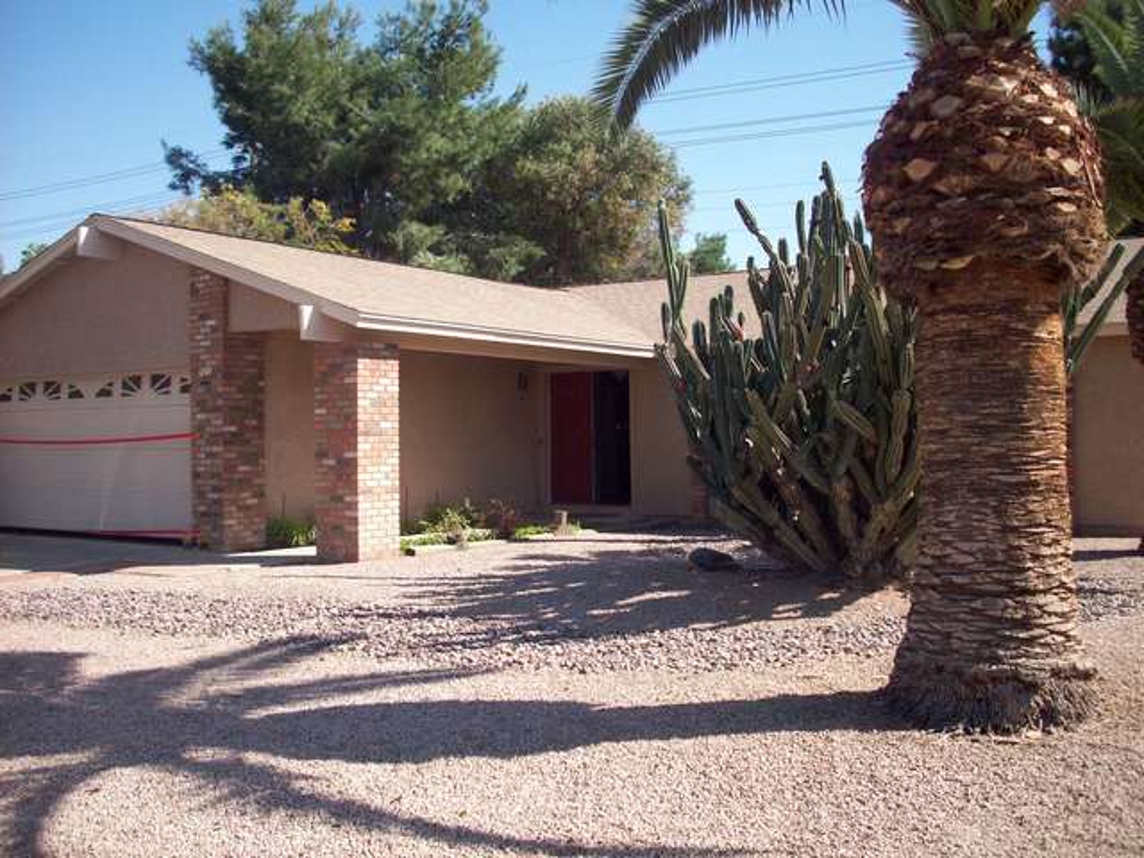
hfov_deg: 50.1
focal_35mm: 37
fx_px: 1223
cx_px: 572
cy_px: 429
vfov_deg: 38.7
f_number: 5.6
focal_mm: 6.2
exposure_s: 1/222
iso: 80
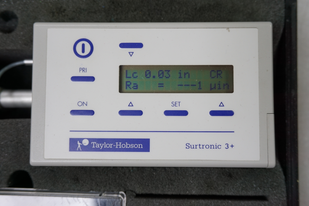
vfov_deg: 36.9
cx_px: 154
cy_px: 103
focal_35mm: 36
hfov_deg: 53.1
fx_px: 309
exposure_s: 1/60
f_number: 4.5
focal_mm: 24
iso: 320
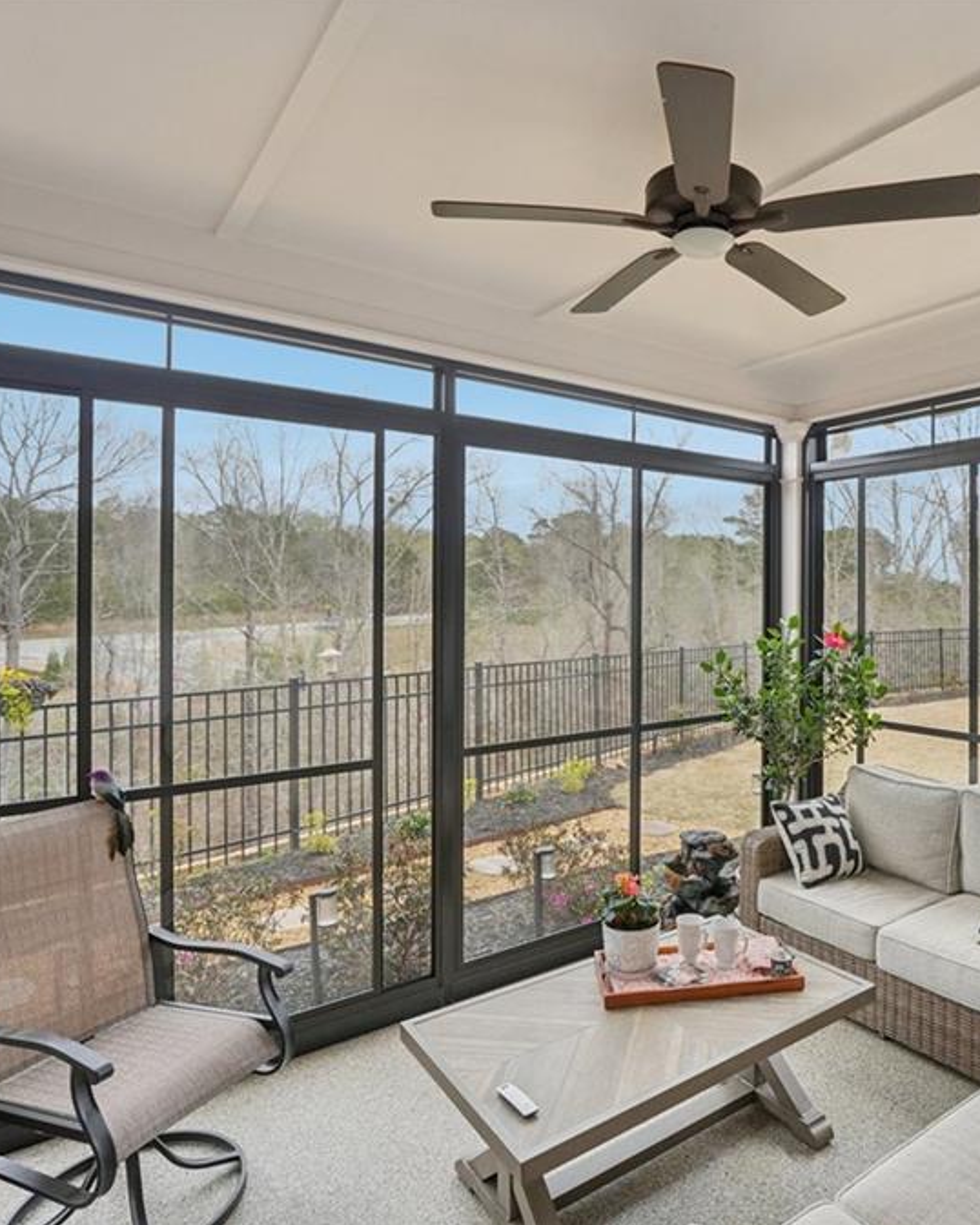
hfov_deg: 66.4
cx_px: 650
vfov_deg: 80.4
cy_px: 612
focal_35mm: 20
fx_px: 725
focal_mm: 14
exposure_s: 1/250
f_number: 8
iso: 320
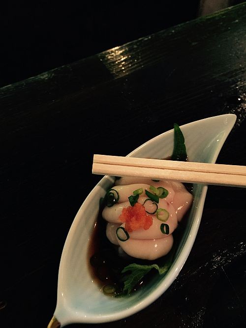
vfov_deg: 61.7
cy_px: 164
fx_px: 275
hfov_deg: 48.2
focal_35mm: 29
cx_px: 123
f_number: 2.2
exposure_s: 1/8
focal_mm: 4.15
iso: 125
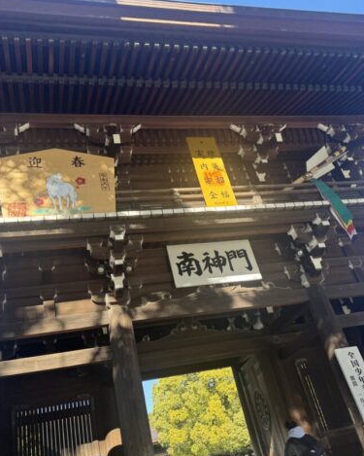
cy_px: 226
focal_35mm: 32
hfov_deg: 45.7
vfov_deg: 55.7
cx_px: 161
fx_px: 431
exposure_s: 1/627
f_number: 1.78
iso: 80
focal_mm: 6.76
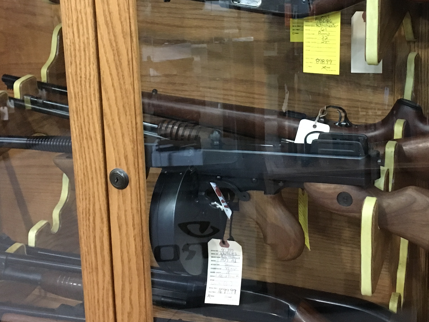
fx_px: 657
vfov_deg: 27.2
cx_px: 291
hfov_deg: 35.8
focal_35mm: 53
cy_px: 84
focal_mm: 4.15
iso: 250
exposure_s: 1/15
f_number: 2.2
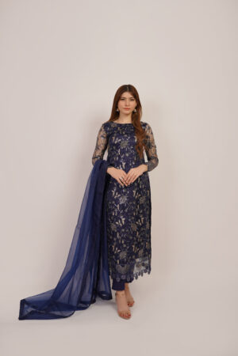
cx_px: 119
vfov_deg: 54.4
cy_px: 178
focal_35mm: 35
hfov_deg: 37.9
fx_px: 347
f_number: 2.8
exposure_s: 1/100
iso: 125
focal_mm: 35
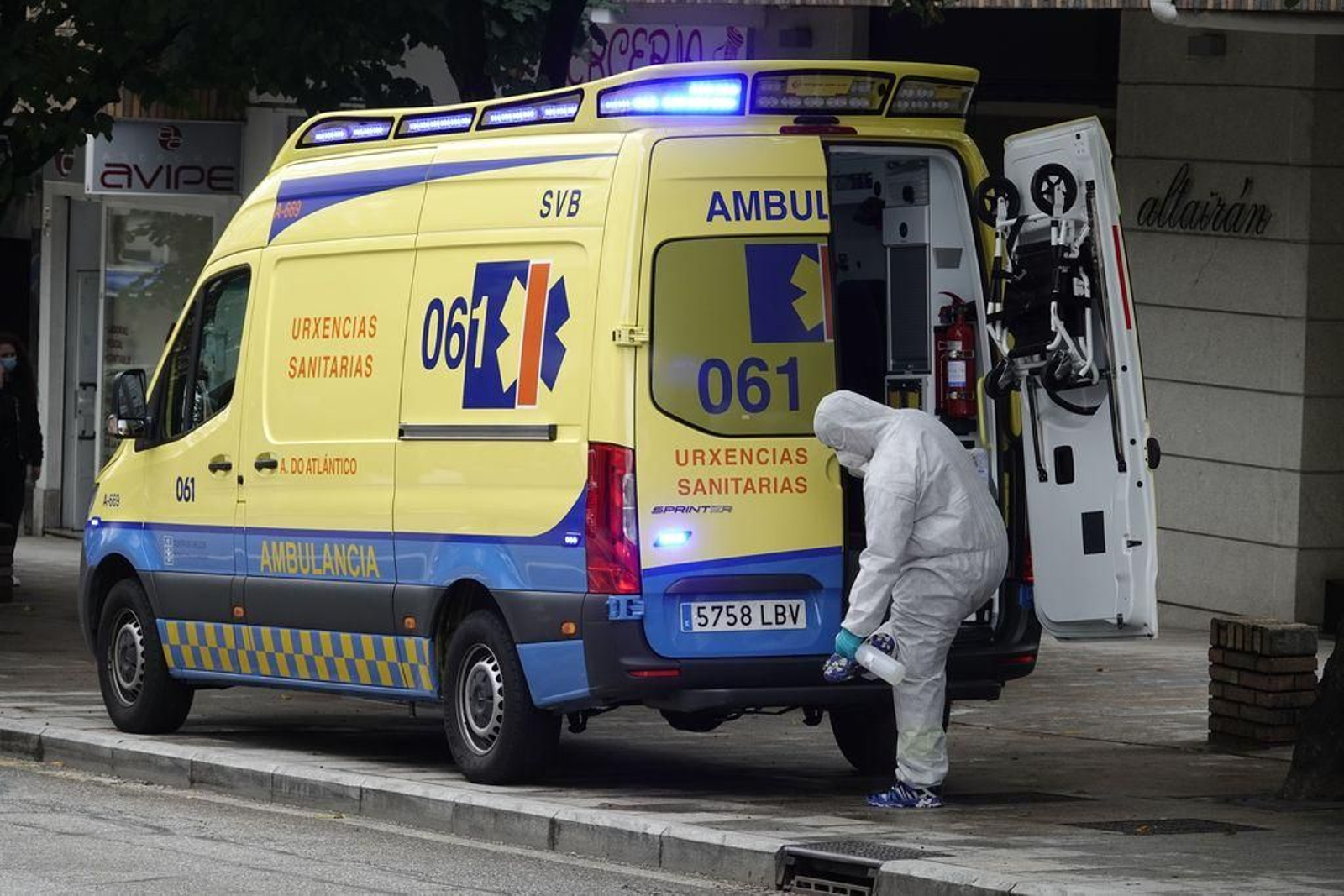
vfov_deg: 8.6
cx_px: 672
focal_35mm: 159
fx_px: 5936
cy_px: 448
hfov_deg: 12.9
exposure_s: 1/160
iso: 125
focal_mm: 58.29
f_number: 4
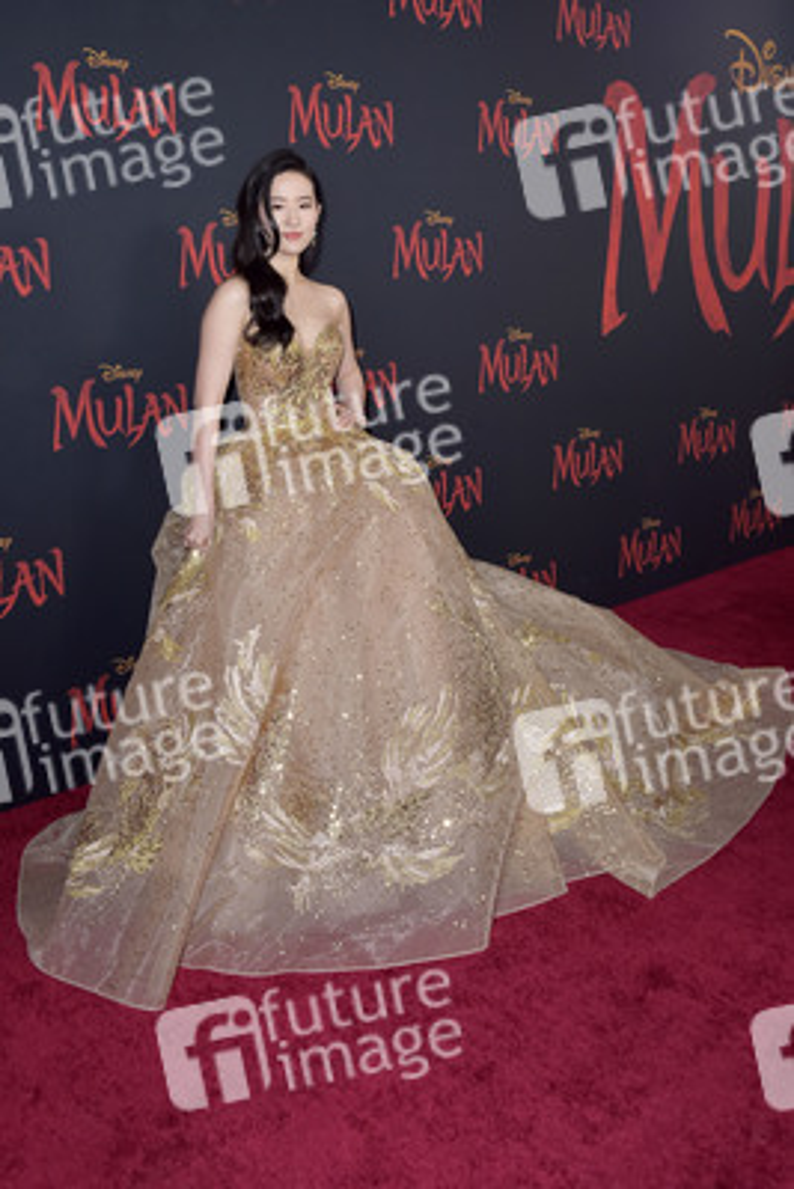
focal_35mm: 35
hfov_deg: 37.9
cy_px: 594
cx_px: 397
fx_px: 1157
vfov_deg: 54.4
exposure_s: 1/250
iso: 640
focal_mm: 35
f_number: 7.1
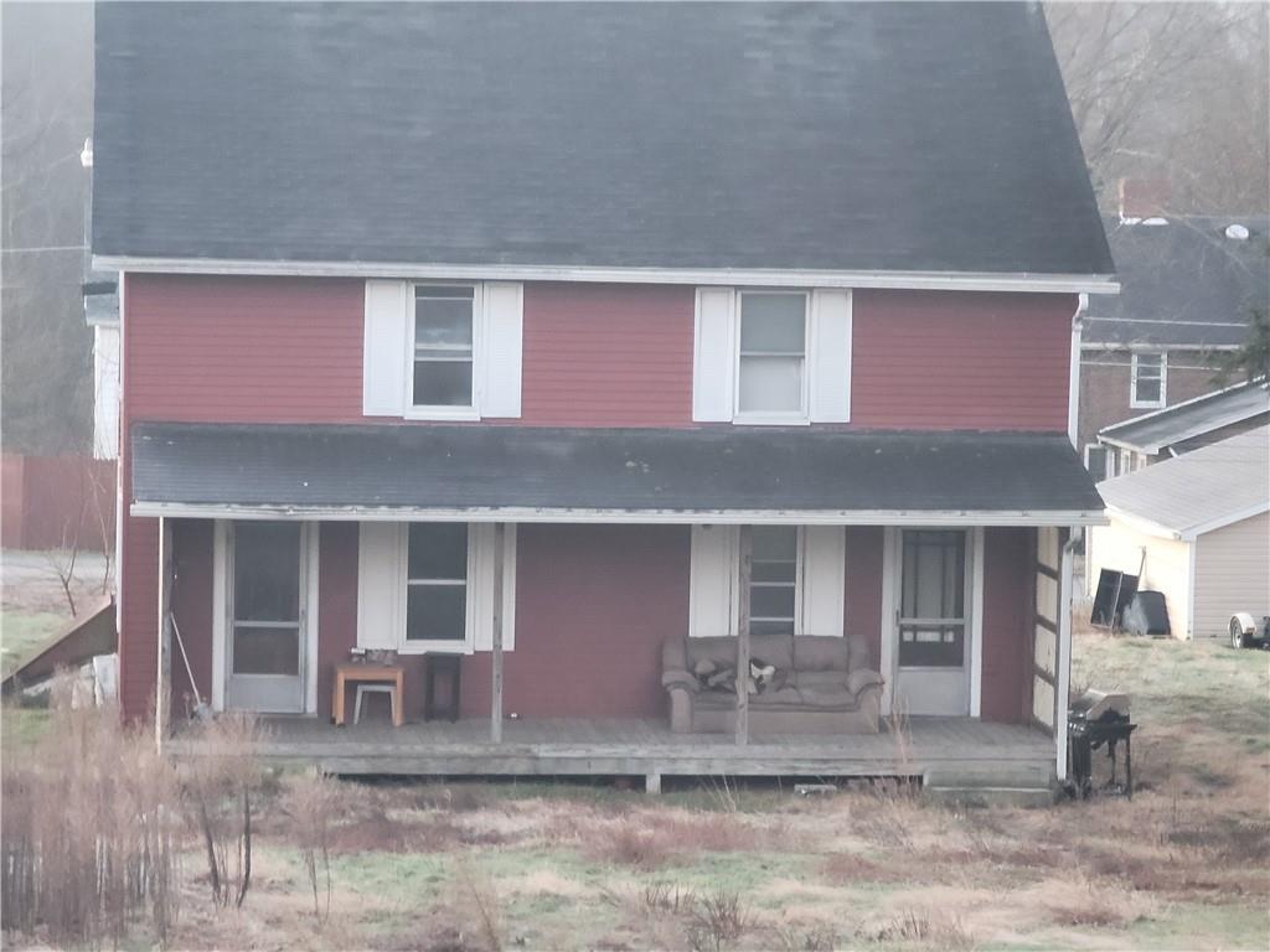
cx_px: 635
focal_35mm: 123
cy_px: 476
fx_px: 4513
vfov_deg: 12.0
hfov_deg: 16.0
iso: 800
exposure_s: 1/30
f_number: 3
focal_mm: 14.2
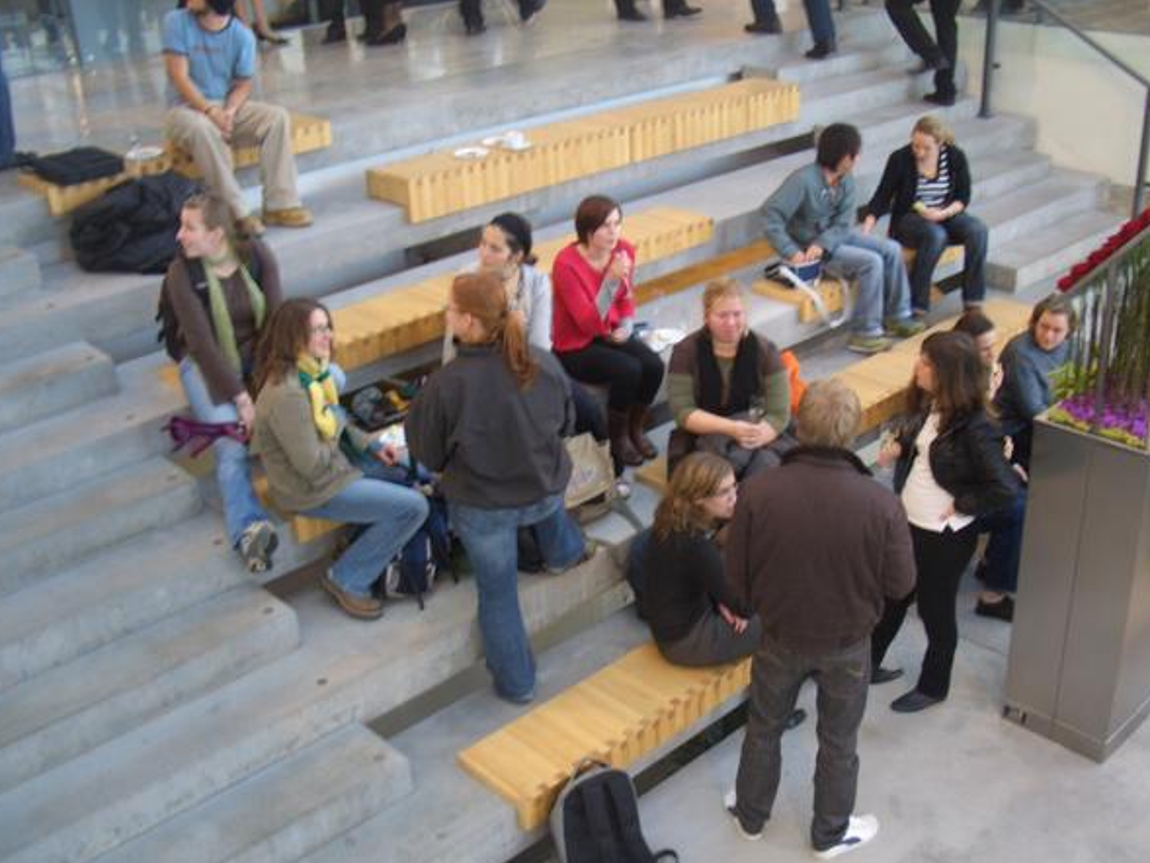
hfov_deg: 48.9
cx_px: 611
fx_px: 1263
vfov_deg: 37.7
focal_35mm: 38
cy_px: 467
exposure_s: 1/15
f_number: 2.6
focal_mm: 5.8
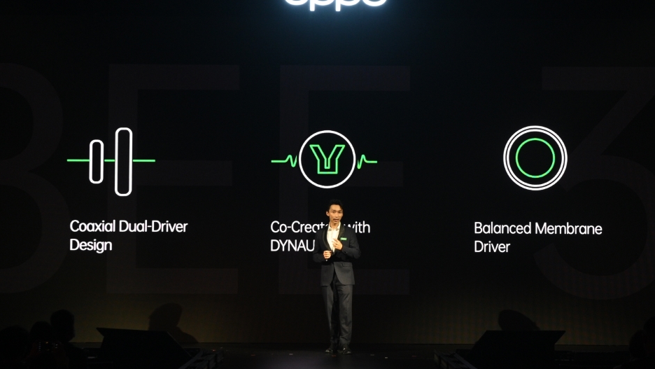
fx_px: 1702
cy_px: 176
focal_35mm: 98
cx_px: 329
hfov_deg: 21.8
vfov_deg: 12.4
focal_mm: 62
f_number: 5
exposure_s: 1/100
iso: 1600
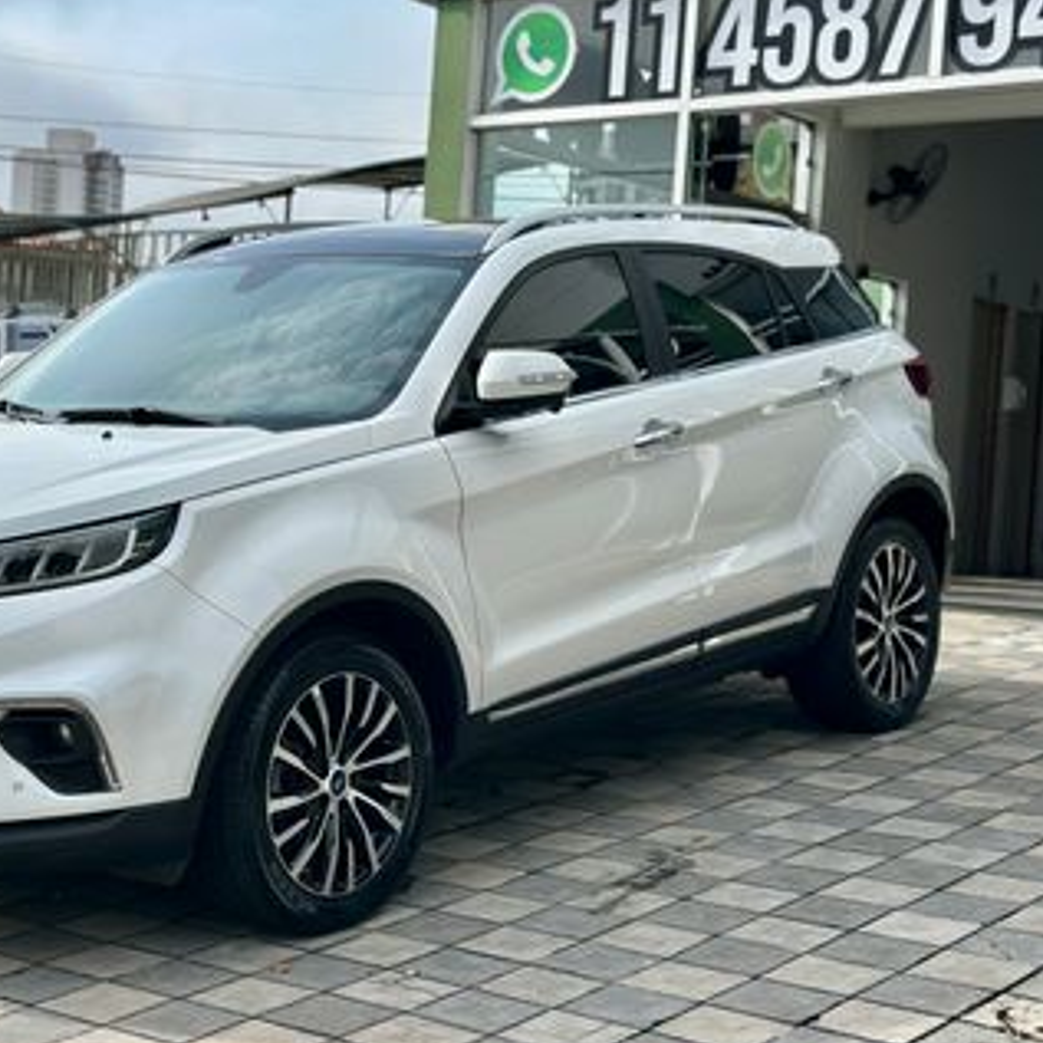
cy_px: 517
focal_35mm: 63
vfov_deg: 27.3
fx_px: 2148
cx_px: 276
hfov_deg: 27.0
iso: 100
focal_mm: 6.86
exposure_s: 1/5263
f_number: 1.78
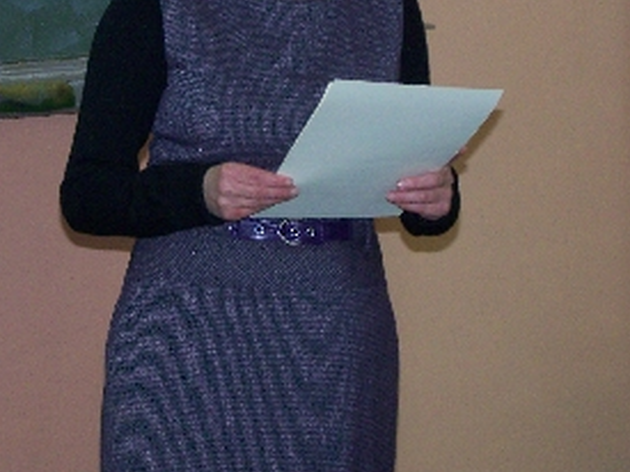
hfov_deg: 11.0
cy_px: 147
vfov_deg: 8.3
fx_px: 3256
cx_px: 286
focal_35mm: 179
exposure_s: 1/80
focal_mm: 13.7
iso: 160
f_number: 3.2
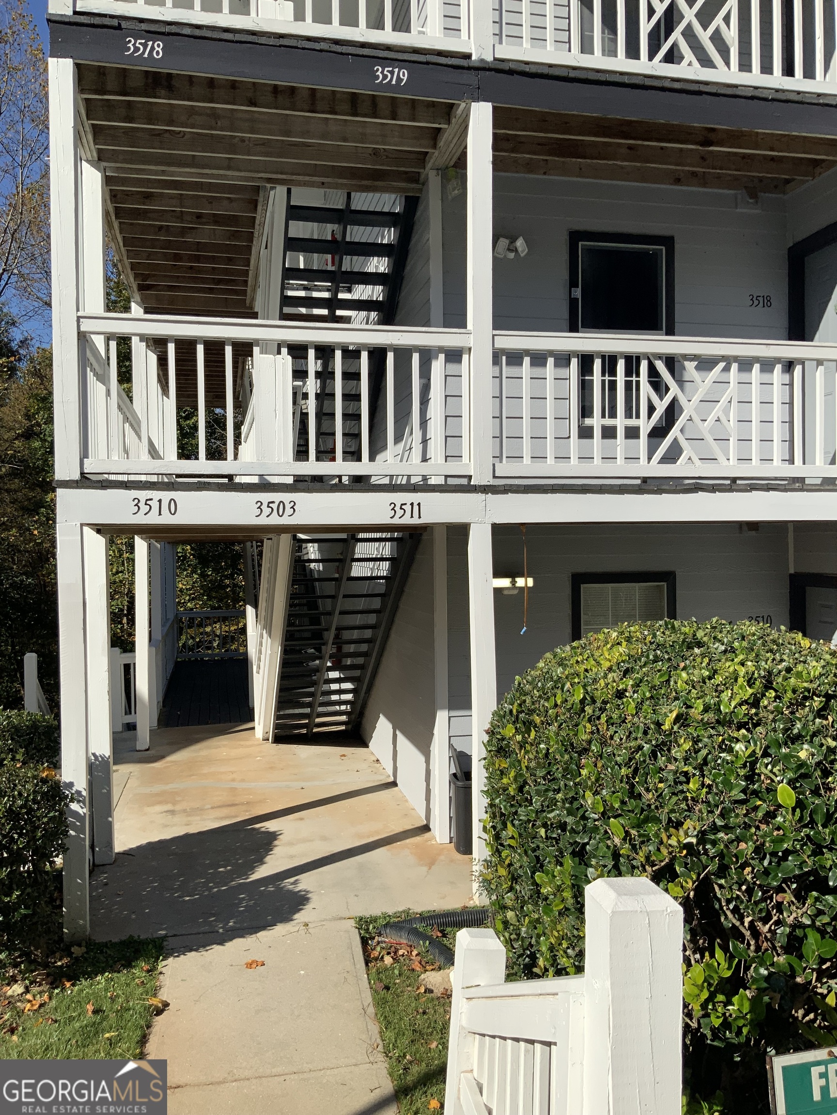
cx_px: 418
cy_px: 558
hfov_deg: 48.2
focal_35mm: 29
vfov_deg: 61.7
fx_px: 935
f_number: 1.8
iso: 20
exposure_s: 1/2667
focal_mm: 3
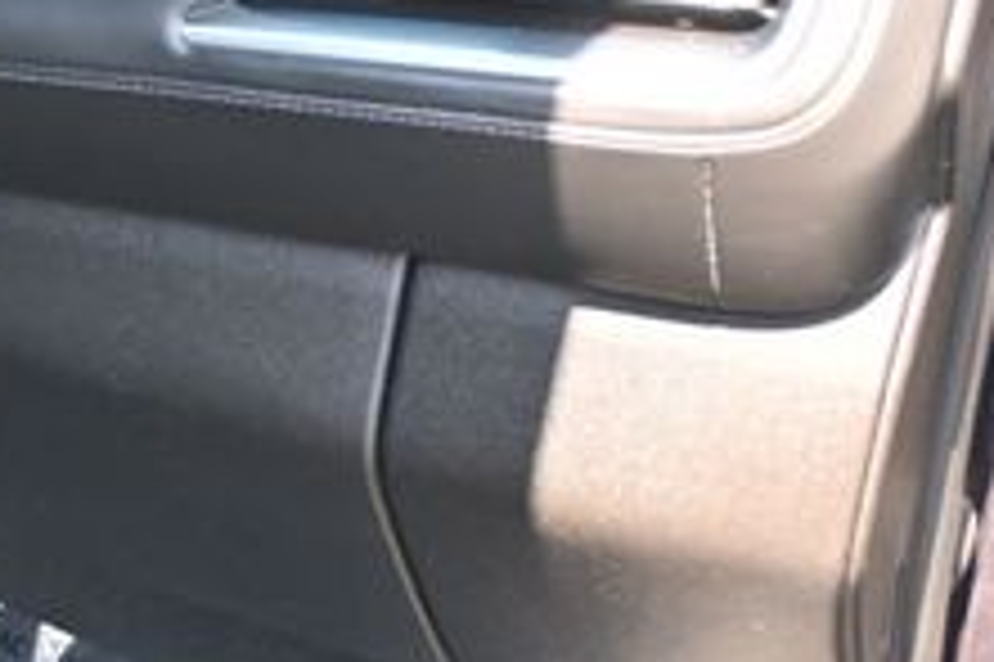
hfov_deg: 21.0
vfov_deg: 16.1
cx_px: -423
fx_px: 2338
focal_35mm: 85
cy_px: 221
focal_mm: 19.5
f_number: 3.8
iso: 640
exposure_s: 1/125
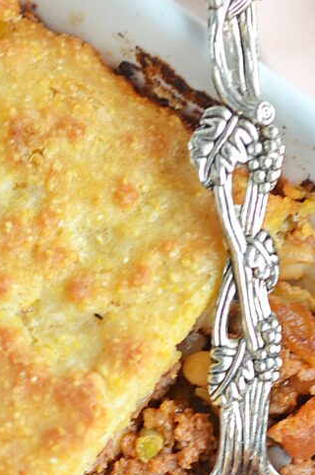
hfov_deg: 9.5
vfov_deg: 14.2
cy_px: 350
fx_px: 1898
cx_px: 270
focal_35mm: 144
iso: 200
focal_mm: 40
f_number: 3.2
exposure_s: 1/40
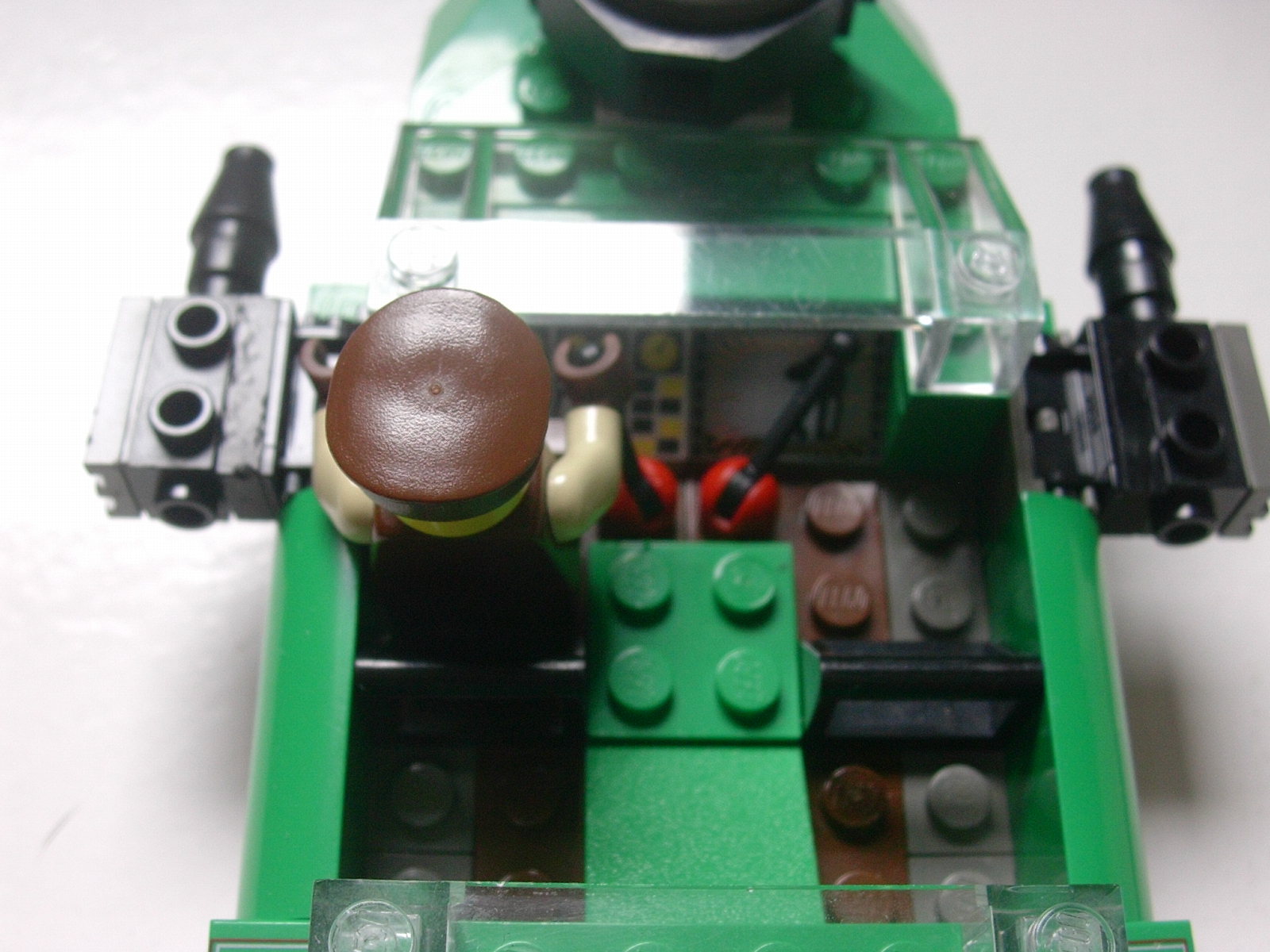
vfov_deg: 32.2
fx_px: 1651
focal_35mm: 45
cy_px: 476
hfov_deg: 42.1
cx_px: 635
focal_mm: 6.7
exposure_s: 1/85.4
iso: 70
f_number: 2.9
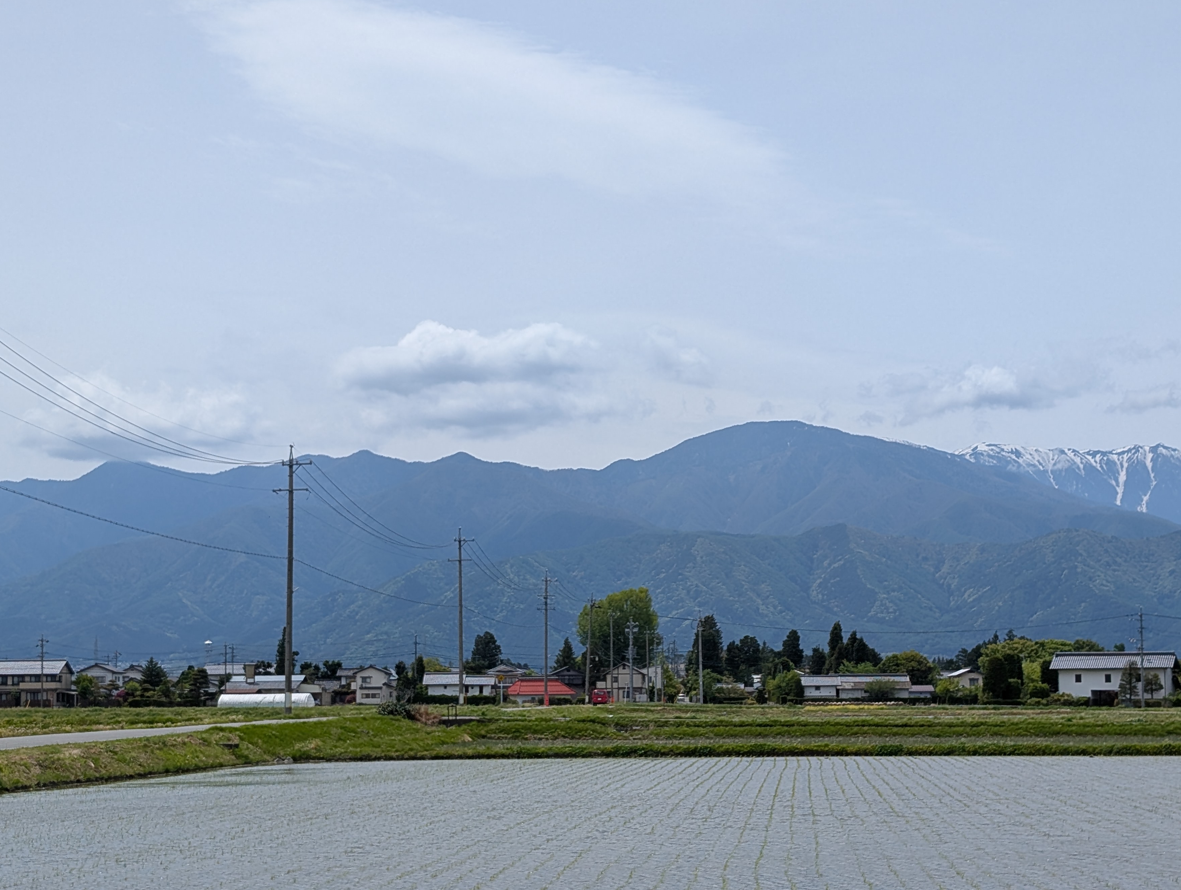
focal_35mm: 57
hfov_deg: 33.7
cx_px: 675
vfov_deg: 25.7
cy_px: 499
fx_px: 1948
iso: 26
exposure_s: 1/2488
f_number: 1.68
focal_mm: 6.9
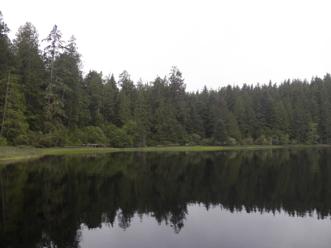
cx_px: 166
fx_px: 296
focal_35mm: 31
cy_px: 124
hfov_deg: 58.4
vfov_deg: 45.4
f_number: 4
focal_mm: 5.5
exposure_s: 1/200
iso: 125
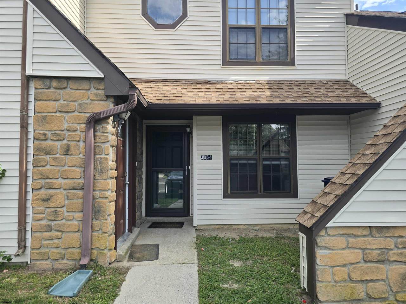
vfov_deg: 58.9
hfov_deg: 73.9
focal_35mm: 23
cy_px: 152
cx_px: 203
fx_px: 270
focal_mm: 6.3
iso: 12
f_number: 1.7
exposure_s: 1/219
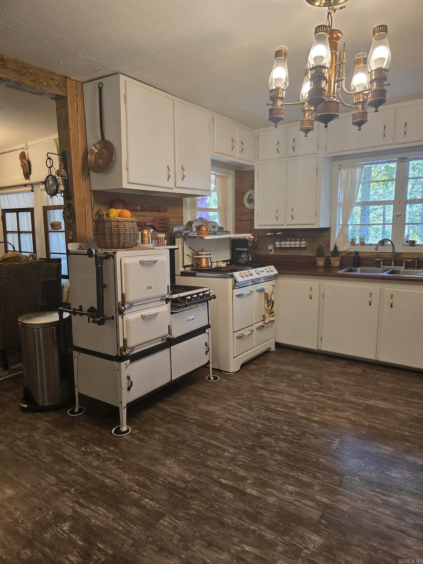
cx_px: 212
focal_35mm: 23
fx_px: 375
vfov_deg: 73.9
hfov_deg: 58.9
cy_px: 282
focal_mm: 6.3
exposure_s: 1/120
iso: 200
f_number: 1.7
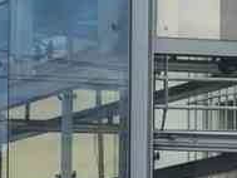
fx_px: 3021
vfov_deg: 3.4
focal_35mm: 441
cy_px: 227
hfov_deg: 4.5
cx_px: -88
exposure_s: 1/100
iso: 200
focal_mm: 57.5
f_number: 9
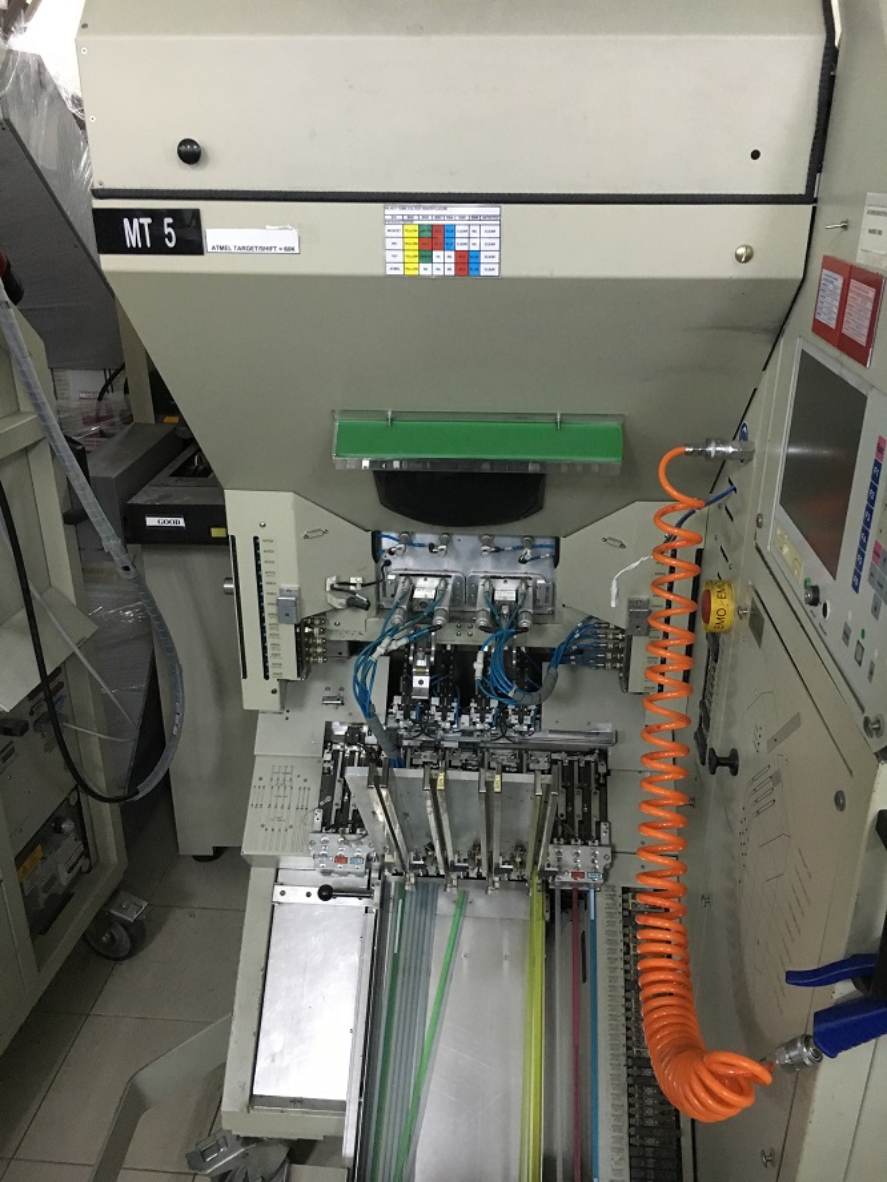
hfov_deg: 48.2
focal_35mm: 29
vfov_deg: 61.7
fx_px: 991
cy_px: 591
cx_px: 444
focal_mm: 4.15
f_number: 2.2
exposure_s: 1/33
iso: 250
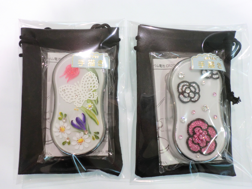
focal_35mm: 32
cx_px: 126
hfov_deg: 56.8
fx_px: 233
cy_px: 94
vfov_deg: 44.2
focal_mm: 5.8
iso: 200
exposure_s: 1/60
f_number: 3.5
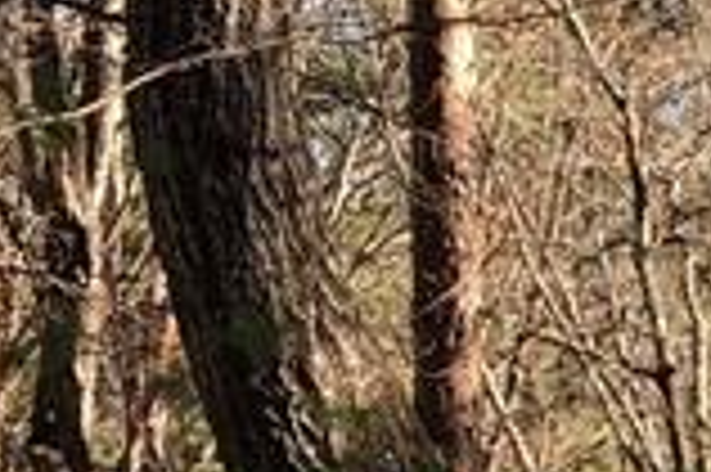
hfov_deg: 9.0
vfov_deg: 7.2
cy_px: 679
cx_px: 2052
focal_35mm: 189
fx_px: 3729
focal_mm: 3.99
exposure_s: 1/329
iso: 20
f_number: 1.8
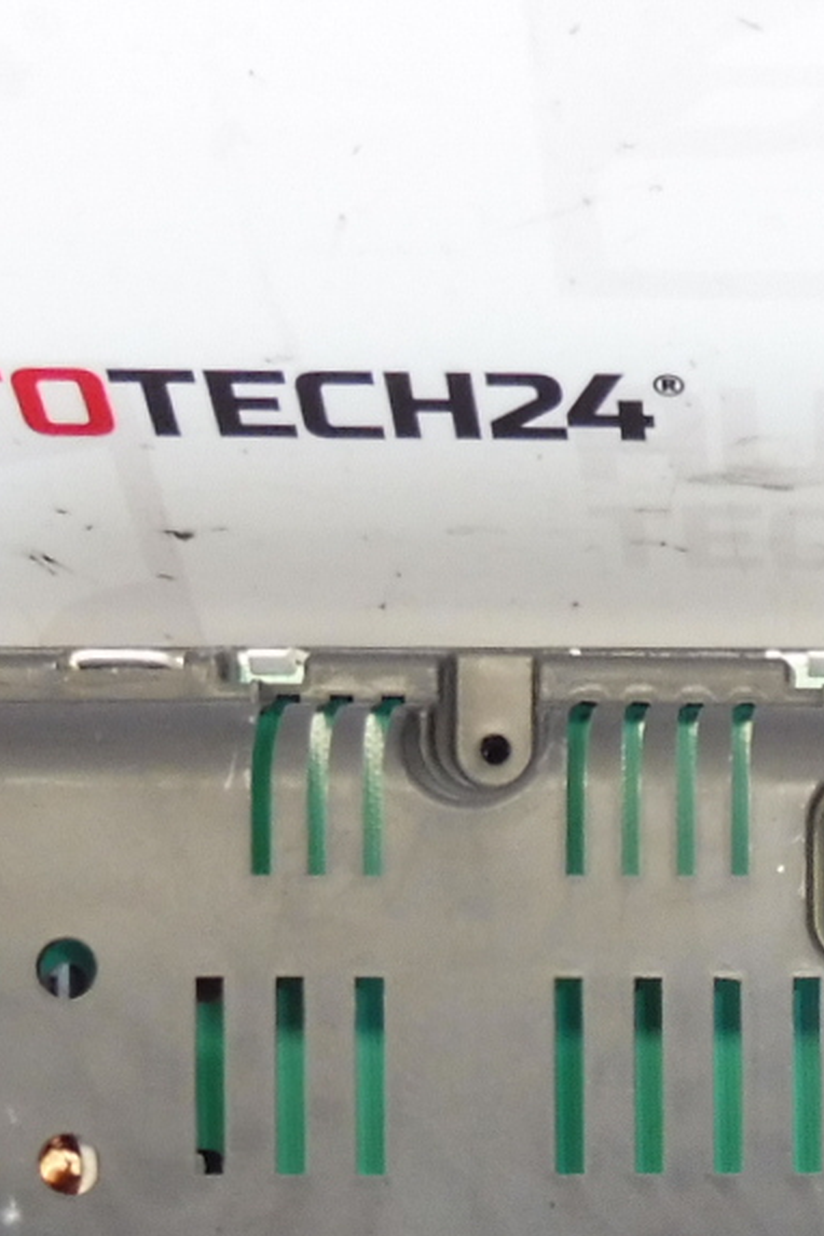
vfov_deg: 21.2
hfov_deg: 14.2
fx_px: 3193
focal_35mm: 93
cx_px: 1025
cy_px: 1208
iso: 200
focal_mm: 4.4
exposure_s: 1/60
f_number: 3.3
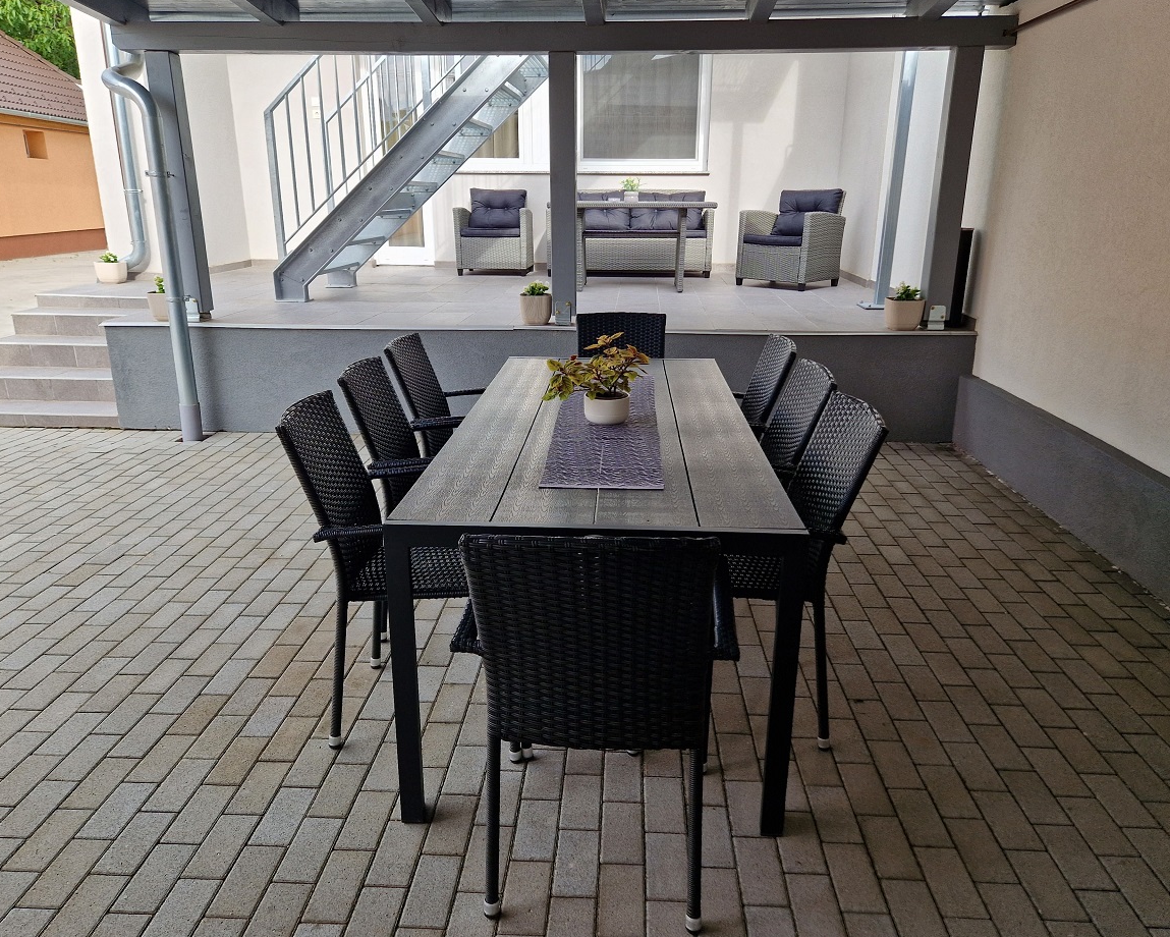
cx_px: 583
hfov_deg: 68.1
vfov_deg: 56.8
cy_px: 460
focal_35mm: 25
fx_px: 866
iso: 50
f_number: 1.8
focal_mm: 5.4
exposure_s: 1/297
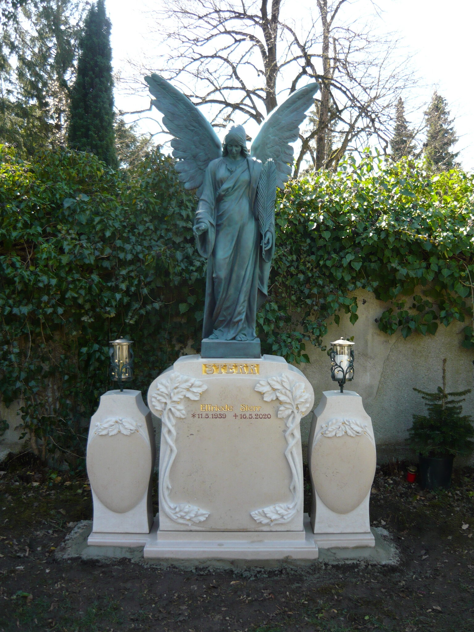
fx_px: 602
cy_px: 316
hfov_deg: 42.9
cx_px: 237
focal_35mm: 33
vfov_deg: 55.4
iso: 100
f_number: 2.8
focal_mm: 5.5
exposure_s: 1/160
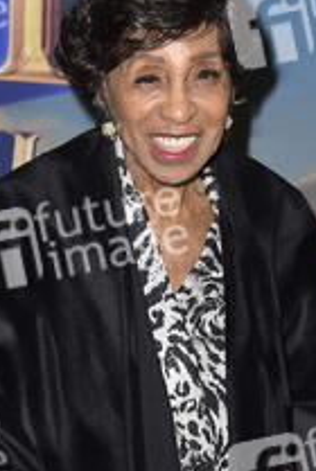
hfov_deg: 9.2
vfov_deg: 13.7
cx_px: 139
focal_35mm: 149
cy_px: 354
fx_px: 1955
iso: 320
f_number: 6.3
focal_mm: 78
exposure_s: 1/250
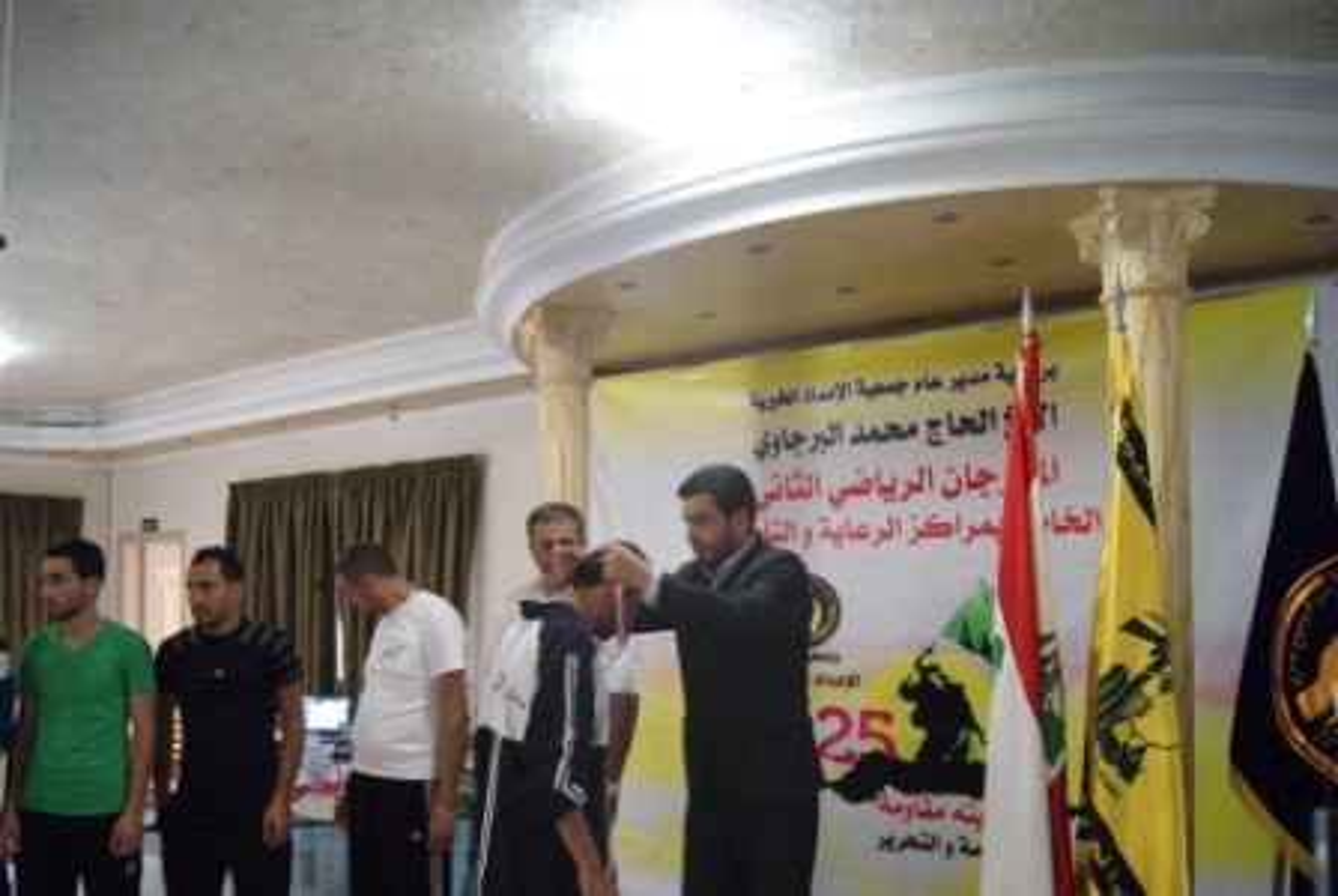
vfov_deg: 34.3
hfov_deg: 49.5
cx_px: 669
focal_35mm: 39
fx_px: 1451
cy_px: 448
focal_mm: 26
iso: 1600
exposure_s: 1/25
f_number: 4.5
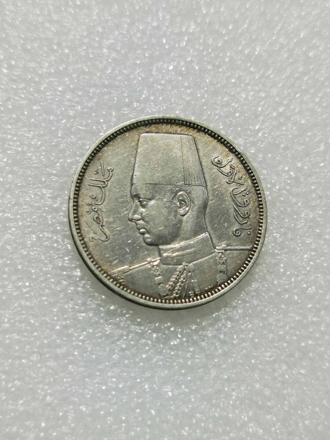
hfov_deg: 24.8
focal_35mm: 59
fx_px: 750
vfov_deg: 32.7
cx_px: 165
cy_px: 220
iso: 80
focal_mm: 6.67
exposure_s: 1/100
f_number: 1.9
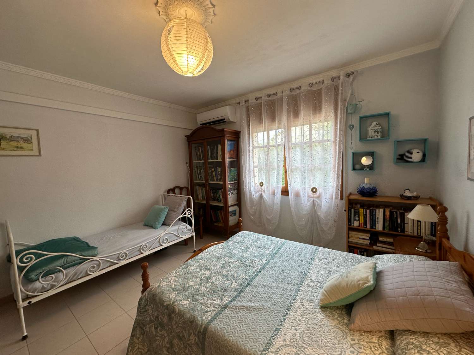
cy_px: 178
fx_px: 192
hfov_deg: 102.1
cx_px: 237
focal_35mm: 14
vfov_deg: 85.7
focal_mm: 2.22
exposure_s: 1/100
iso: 125
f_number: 2.2
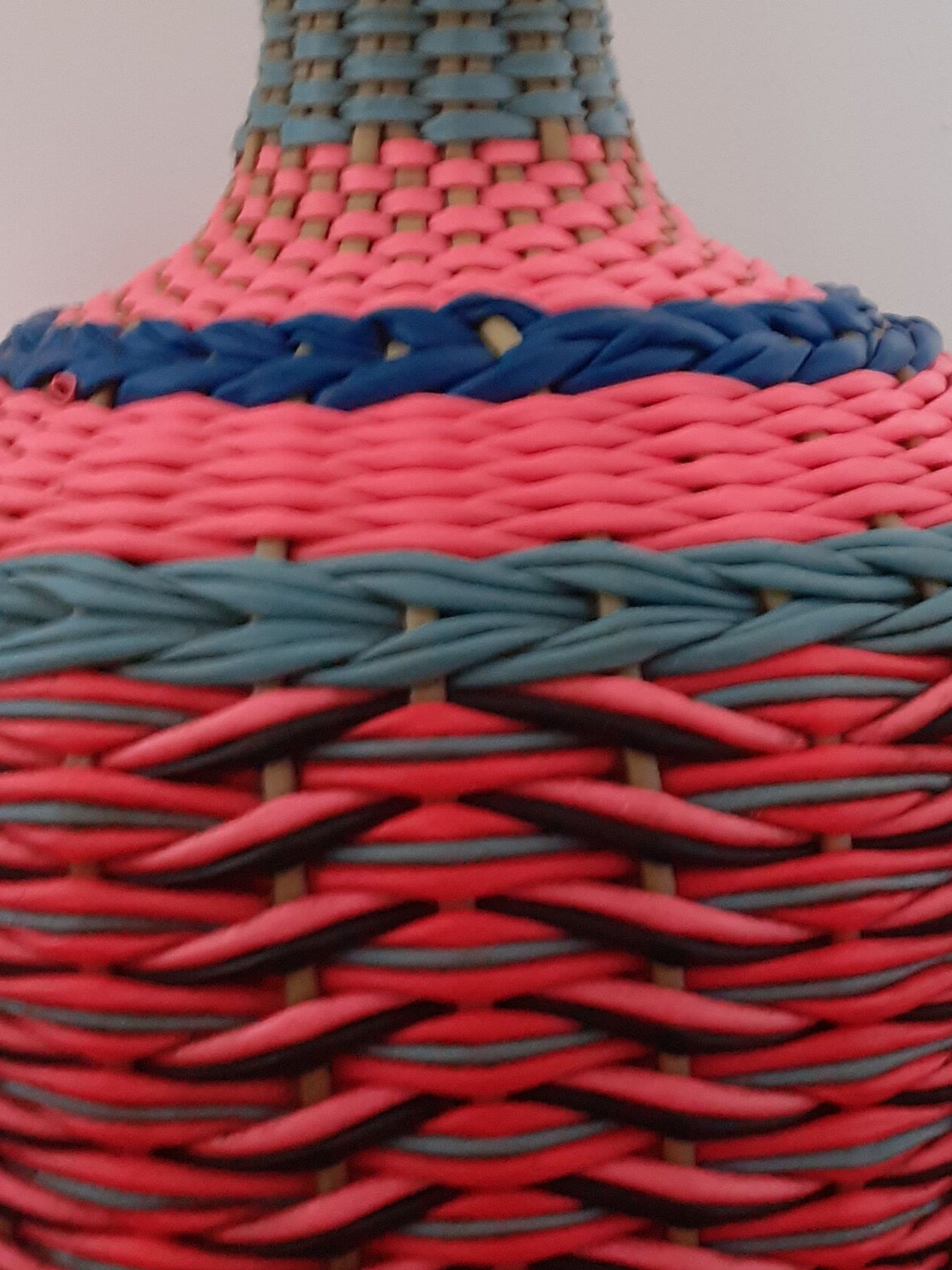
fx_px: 2420
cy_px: 493
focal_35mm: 66
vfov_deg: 29.3
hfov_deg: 22.3
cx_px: 485
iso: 200
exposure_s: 1/25
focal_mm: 3.6
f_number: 1.9
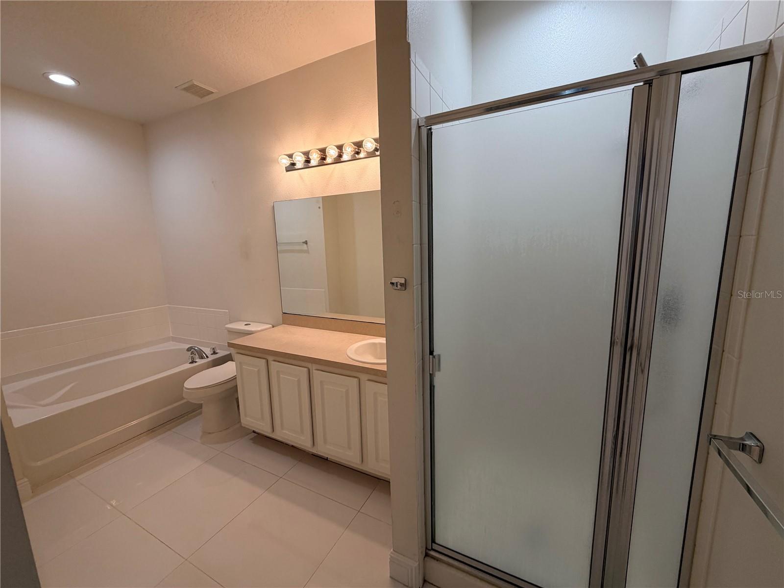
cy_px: 294
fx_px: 317
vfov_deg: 85.7
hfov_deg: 102.1
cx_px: 392
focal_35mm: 14
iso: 100
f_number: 2.2
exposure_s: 1/120
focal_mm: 2.22
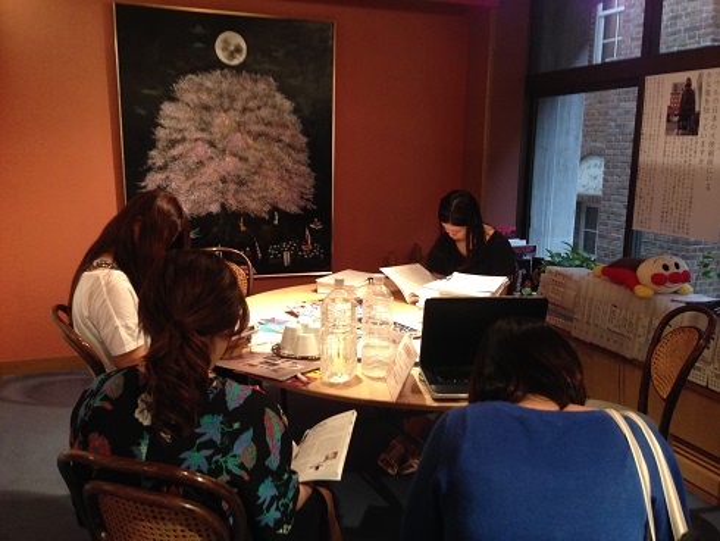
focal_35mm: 33
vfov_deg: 43.0
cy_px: 270
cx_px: 360
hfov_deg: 55.3
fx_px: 687
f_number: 2.4
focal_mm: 4.12
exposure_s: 1/20
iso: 200
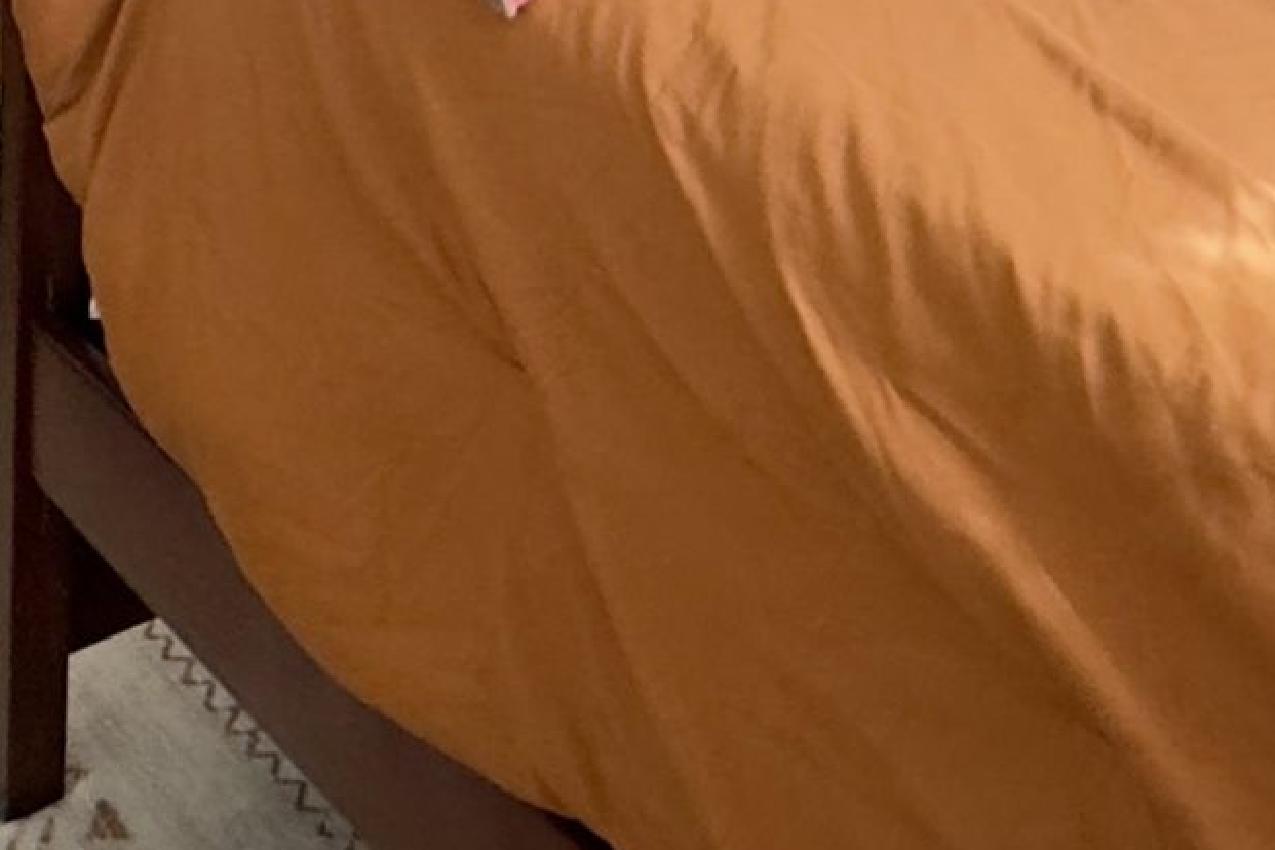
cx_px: 873
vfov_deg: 15.0
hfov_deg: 27.9
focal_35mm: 72
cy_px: -912
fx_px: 2550
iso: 400
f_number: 2.2
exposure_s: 1/60
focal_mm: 2.22
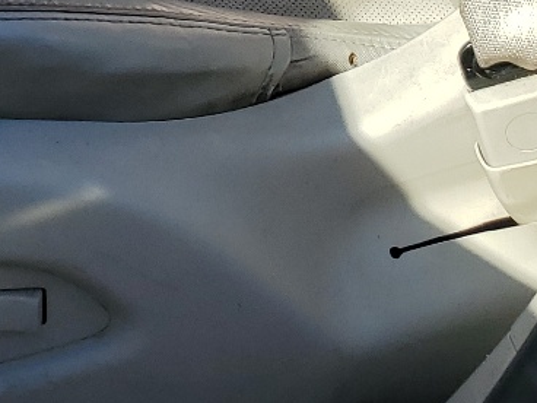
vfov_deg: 11.5
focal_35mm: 113
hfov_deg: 16.2
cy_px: -456
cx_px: -222
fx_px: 1753
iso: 50
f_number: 1.5
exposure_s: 1/1250
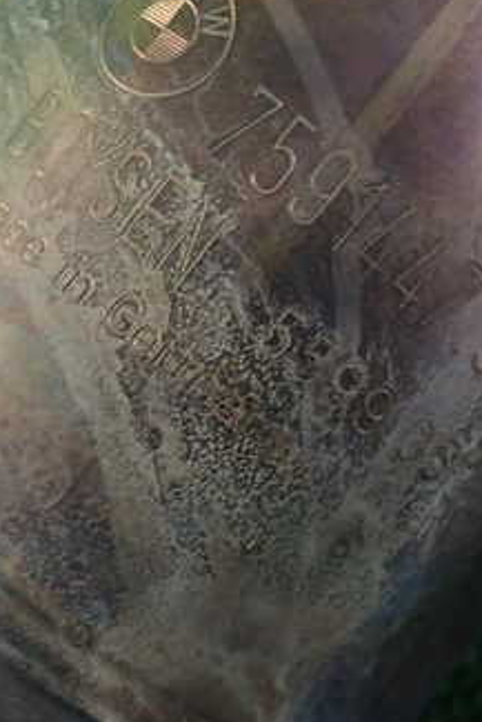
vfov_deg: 41.1
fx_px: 963
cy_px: 380
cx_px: 267
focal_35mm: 48
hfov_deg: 28.1
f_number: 2
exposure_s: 1/30
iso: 500
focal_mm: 4.5
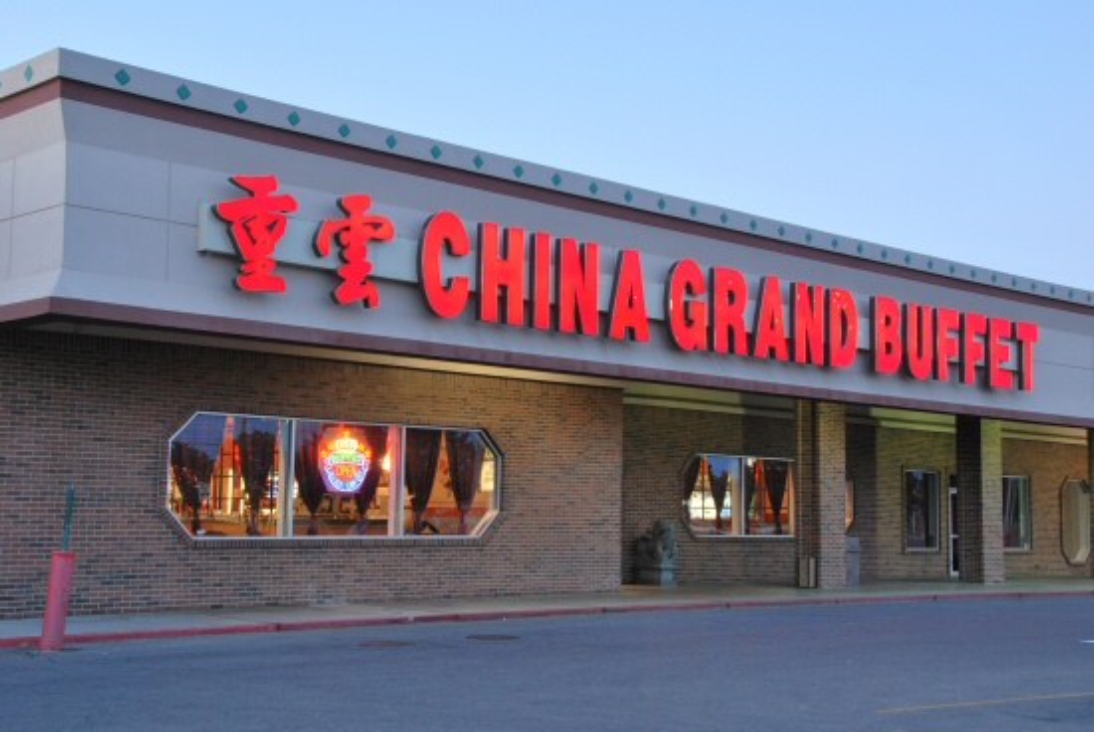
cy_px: 366
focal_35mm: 48
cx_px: 547
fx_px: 1460
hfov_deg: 41.1
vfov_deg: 28.1
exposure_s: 1/5
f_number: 11
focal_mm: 32
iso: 400
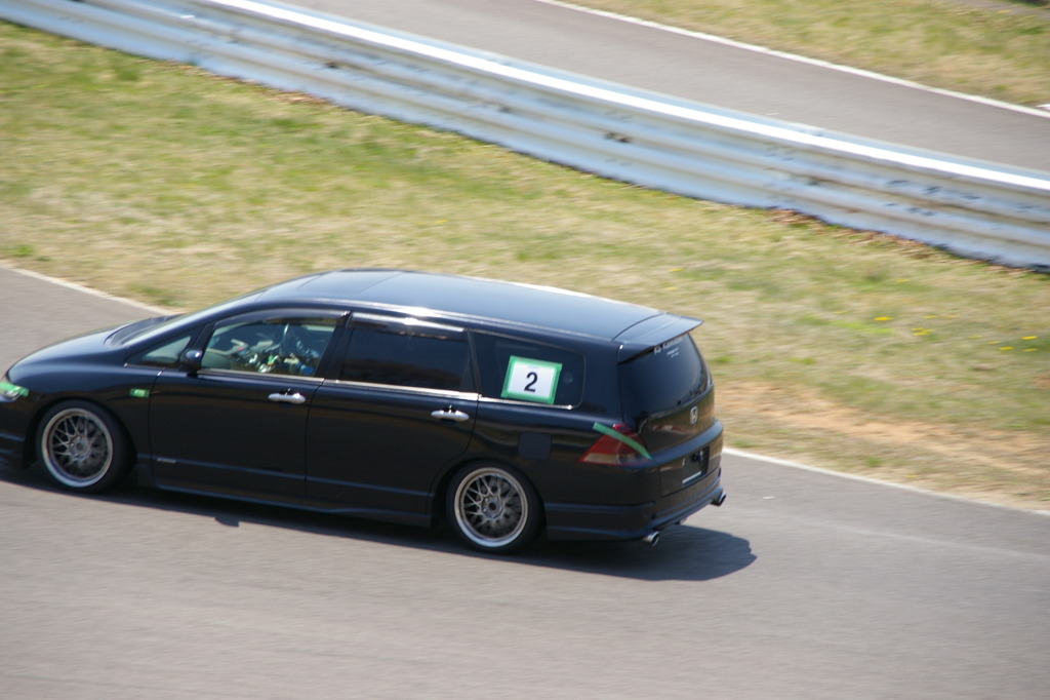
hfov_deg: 8.1
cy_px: 350
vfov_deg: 5.4
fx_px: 7435
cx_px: 525
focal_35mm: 255
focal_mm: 170
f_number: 8
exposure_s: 1/350
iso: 200
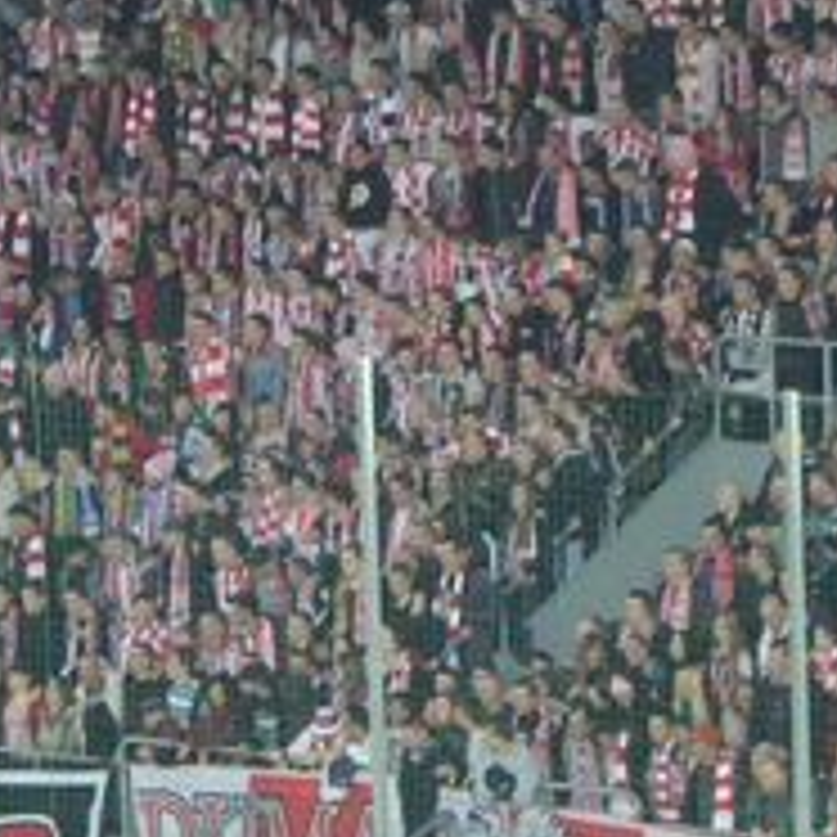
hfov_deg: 4.4
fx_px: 10888
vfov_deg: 4.4
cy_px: 623
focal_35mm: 398
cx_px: 360
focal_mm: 24.2
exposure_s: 1/80
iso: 800
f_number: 4.3
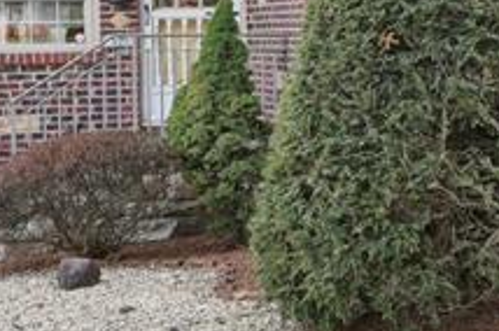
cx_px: 681
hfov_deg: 16.6
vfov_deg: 11.8
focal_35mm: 115
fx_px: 1592
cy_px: 70
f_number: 8
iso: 200
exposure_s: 1/30
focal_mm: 24
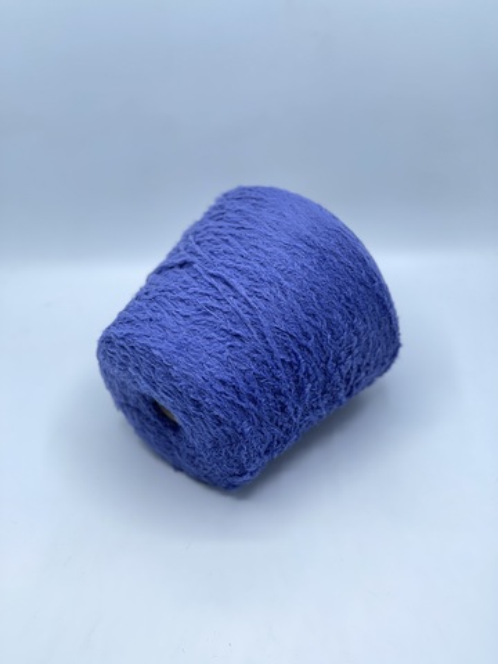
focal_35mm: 64
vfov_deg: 30.3
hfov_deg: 22.9
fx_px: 1228
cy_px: 332
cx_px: 249
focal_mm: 7.5
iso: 20
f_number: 2.2
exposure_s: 1/149
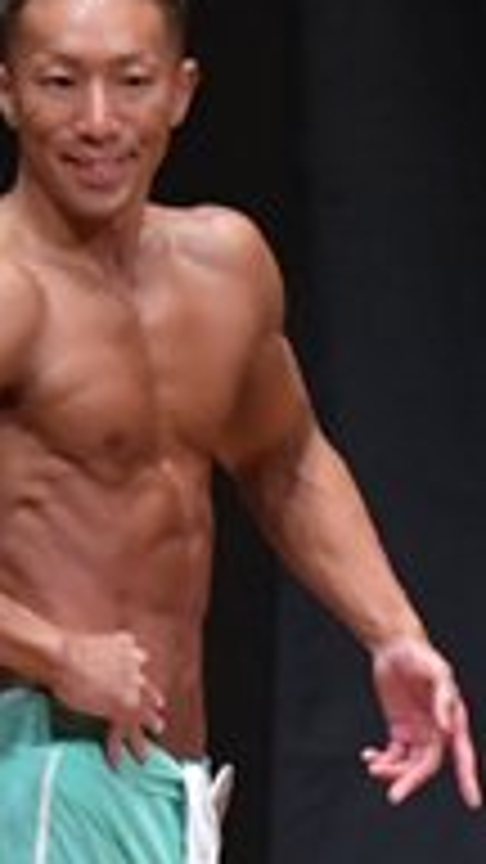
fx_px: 26094
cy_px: 778
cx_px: 1091
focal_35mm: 1139
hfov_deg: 1.1
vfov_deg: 1.9
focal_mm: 180
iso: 6400
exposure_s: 1/400
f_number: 5.6
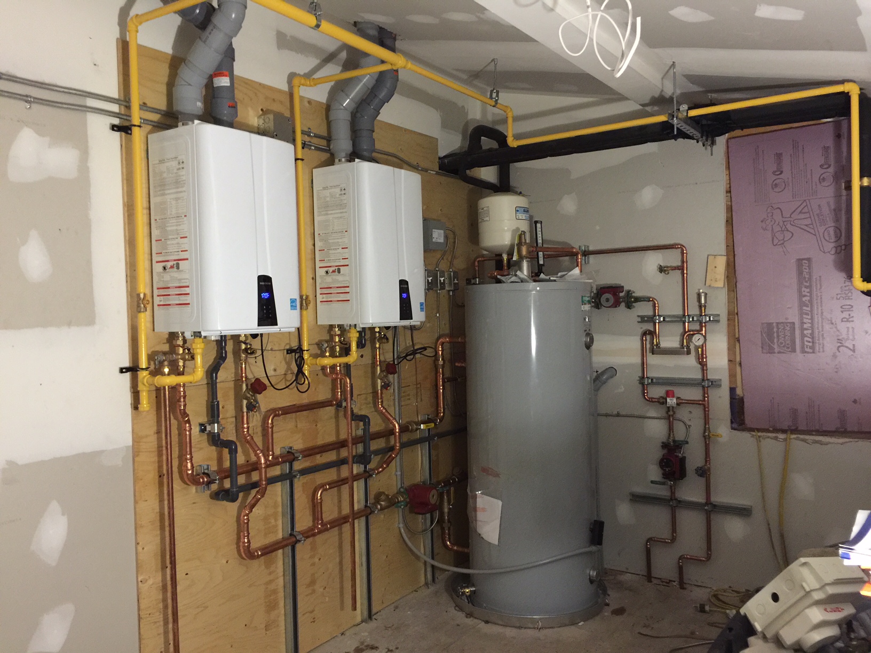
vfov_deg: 48.2
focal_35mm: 29
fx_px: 730
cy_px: 326
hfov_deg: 61.7
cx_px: 436
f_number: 2.2
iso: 100
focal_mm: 4.15
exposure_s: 1/4
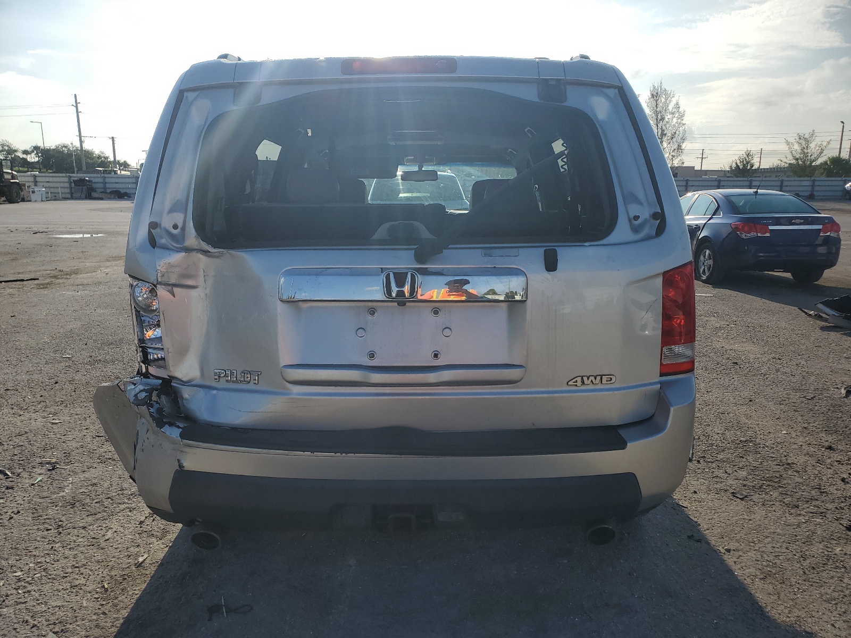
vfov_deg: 53.1
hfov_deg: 67.3
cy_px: 319
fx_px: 639
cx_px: 426
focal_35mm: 26
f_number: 1.5
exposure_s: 1/3333
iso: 50
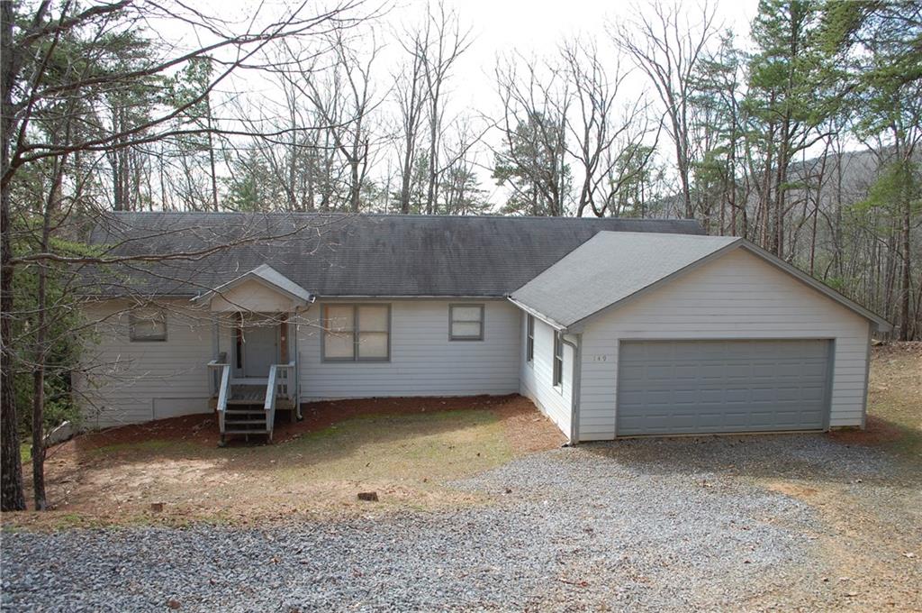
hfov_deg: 62.0
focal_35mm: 30
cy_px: 306
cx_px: 461
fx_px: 767
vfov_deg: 43.5
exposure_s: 1/200
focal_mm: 20
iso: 200
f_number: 7.1
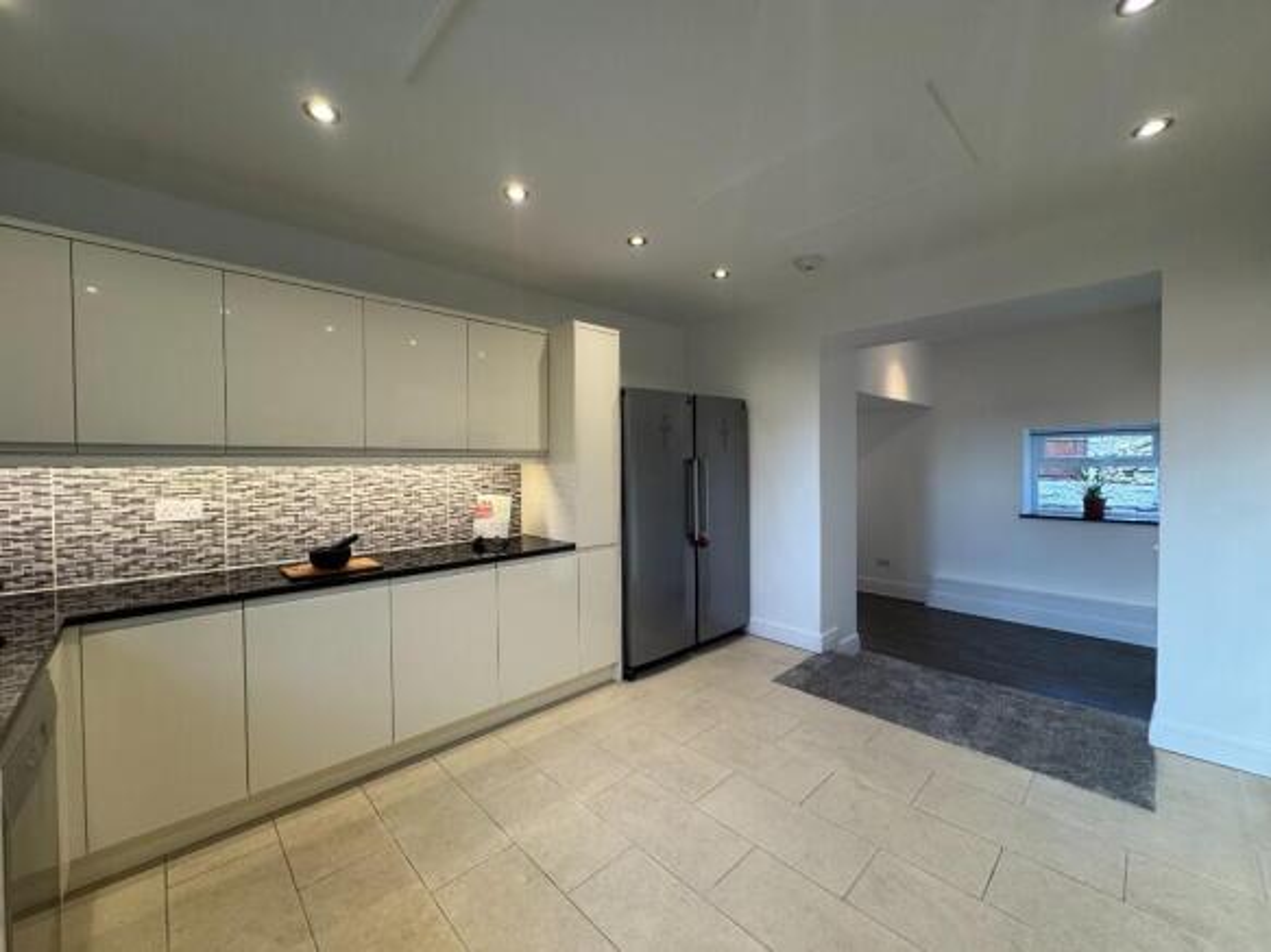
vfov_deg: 85.7
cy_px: 476
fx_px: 514
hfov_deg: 102.1
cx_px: 636
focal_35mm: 14
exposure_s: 1/100
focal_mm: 2.22
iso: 160
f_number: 2.2
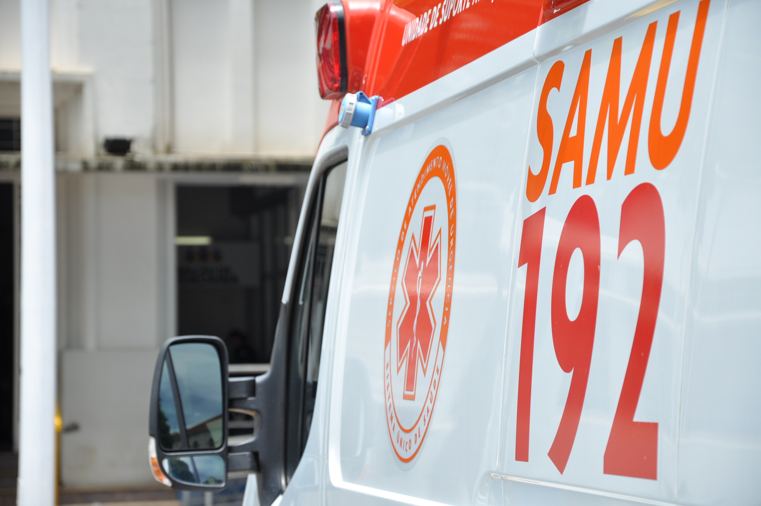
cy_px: 253
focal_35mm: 138
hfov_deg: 14.9
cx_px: 380
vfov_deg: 9.9
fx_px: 2914
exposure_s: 1/320
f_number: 5.6
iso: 200
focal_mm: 92
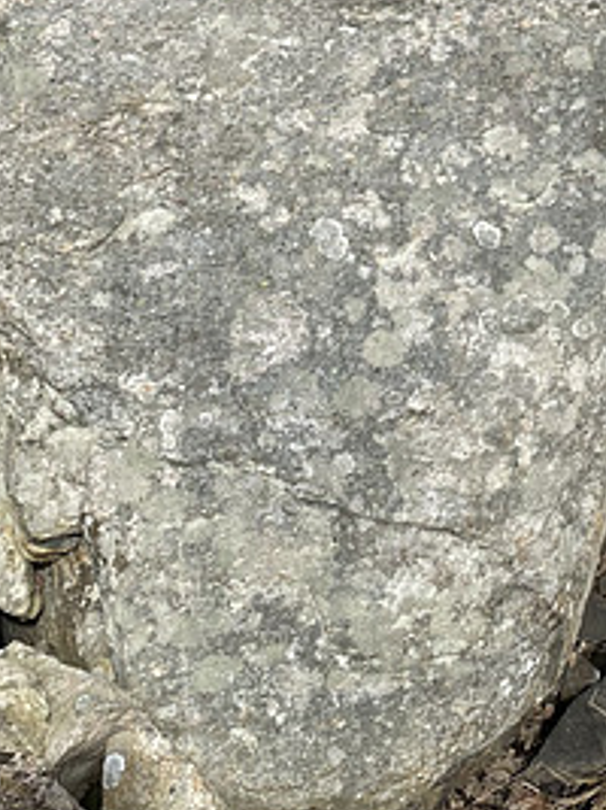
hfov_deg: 19.5
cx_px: 548
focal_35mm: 74
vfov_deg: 24.6
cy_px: -82
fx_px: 1729
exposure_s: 1/2105
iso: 32
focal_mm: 4.25
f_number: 1.8
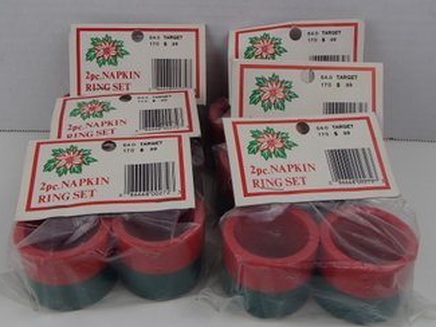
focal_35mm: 39
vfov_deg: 36.8
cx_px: 215
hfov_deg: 47.8
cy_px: 171
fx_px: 491
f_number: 4.7
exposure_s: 1/160
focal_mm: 6.64
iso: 160
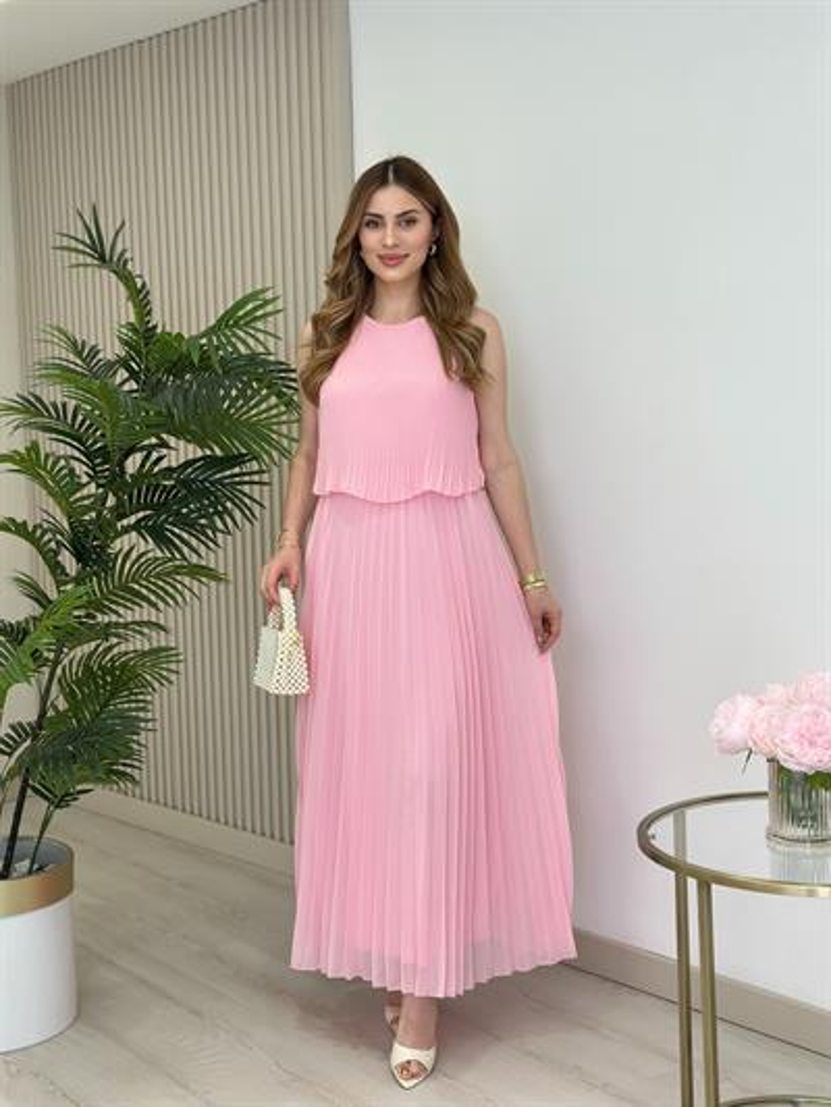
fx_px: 1536
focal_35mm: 48
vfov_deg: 39.6
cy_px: 554
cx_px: 416
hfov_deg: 30.3
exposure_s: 1/471
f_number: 1.78
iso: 80
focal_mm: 6.86
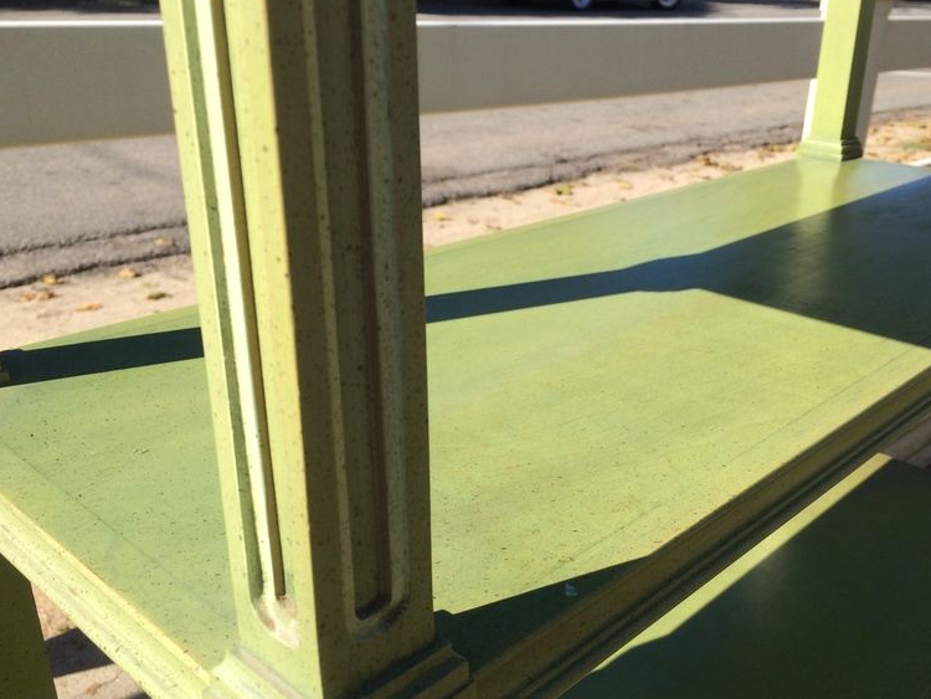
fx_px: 969
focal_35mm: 36
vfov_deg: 39.6
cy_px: 384
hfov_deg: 51.1
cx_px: 544
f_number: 2.2
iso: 32
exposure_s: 1/1709
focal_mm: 4.12
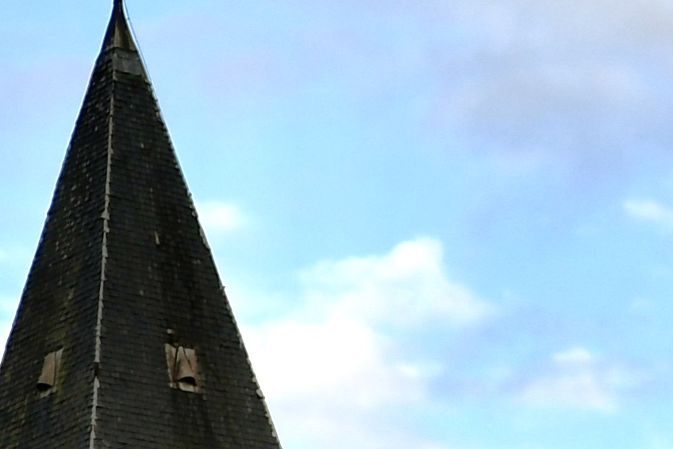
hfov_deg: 8.3
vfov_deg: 5.5
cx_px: -415
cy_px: 999
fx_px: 4542
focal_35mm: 243
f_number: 7.1
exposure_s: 1/250
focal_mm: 25
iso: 200
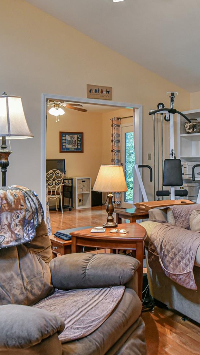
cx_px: 181
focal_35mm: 35
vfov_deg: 56.4
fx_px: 330
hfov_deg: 32.0
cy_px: 151
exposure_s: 1/80
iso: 1600
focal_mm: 18
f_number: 4.5
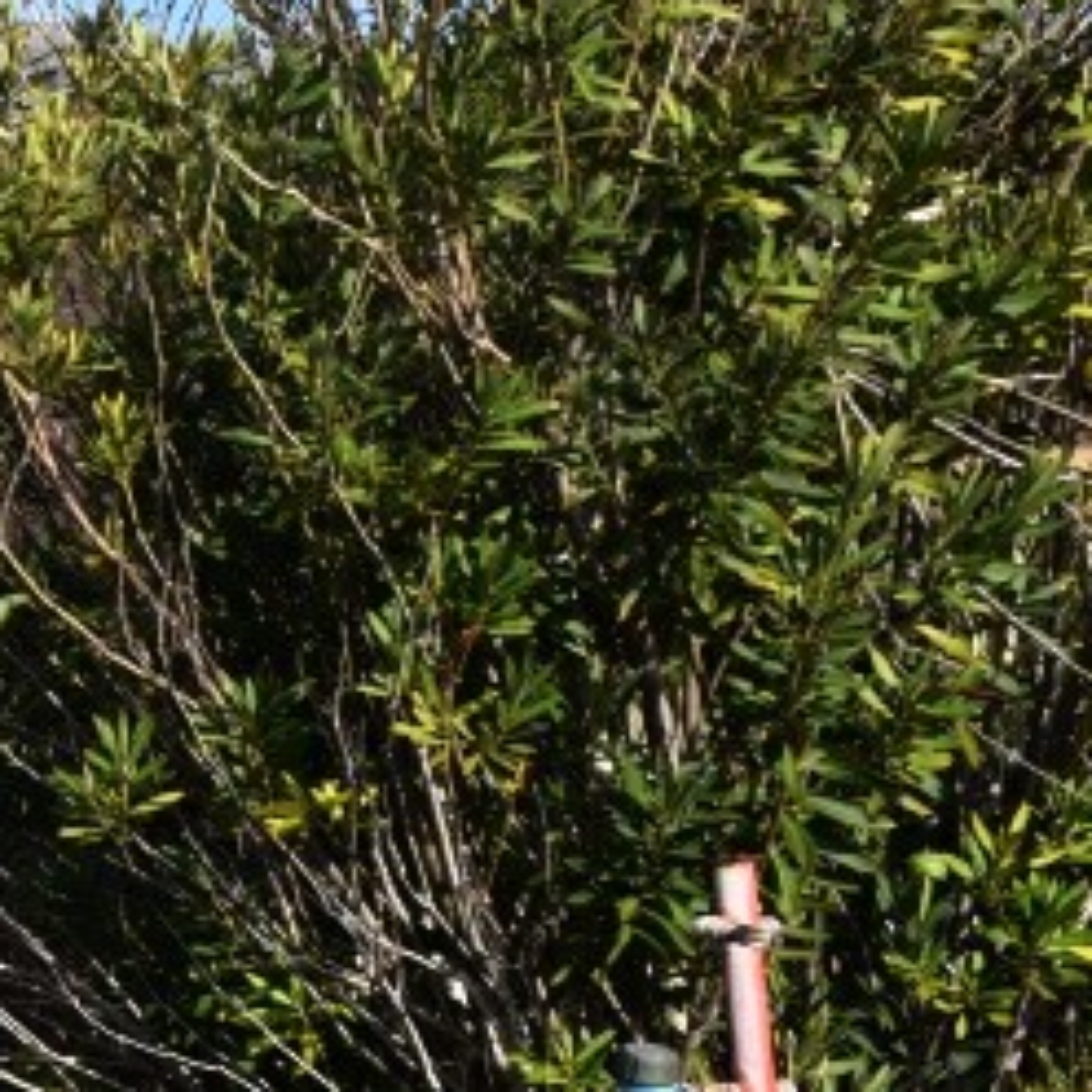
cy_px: 167
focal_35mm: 142
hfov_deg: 11.1
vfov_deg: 12.2
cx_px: -1127
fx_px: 5068
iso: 200
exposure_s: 1/400
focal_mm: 24
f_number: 10
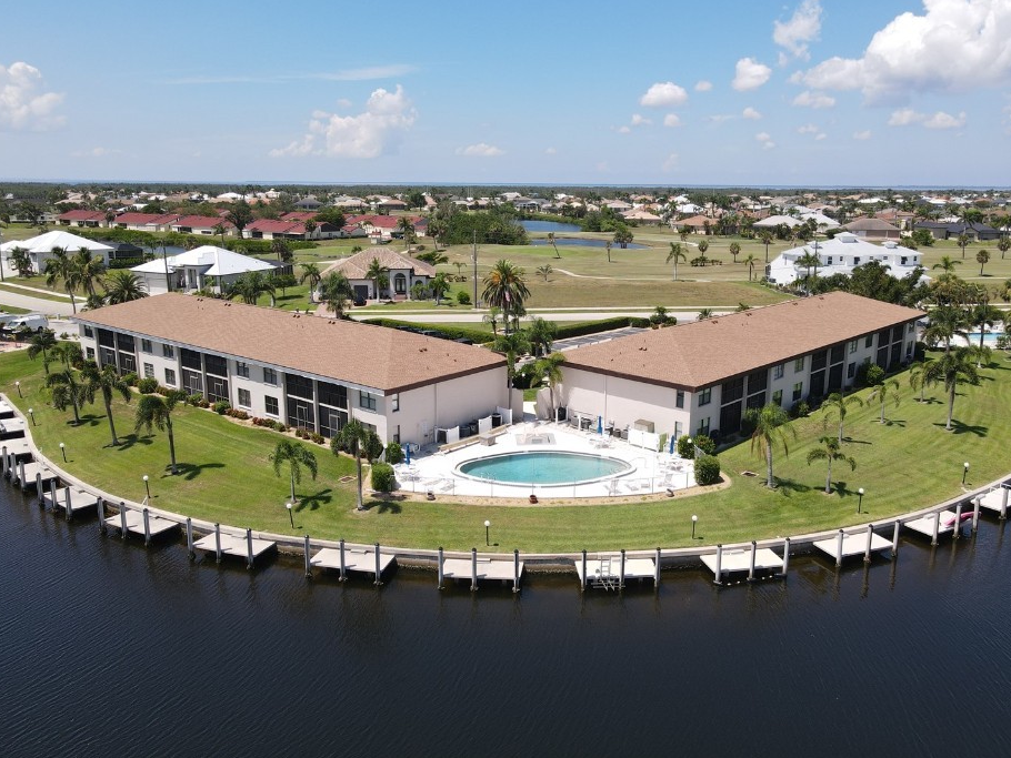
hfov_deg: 65.2
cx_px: 539
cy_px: 353
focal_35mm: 27
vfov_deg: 51.3
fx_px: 789
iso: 100
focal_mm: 4.5
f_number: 2.8
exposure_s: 1/725
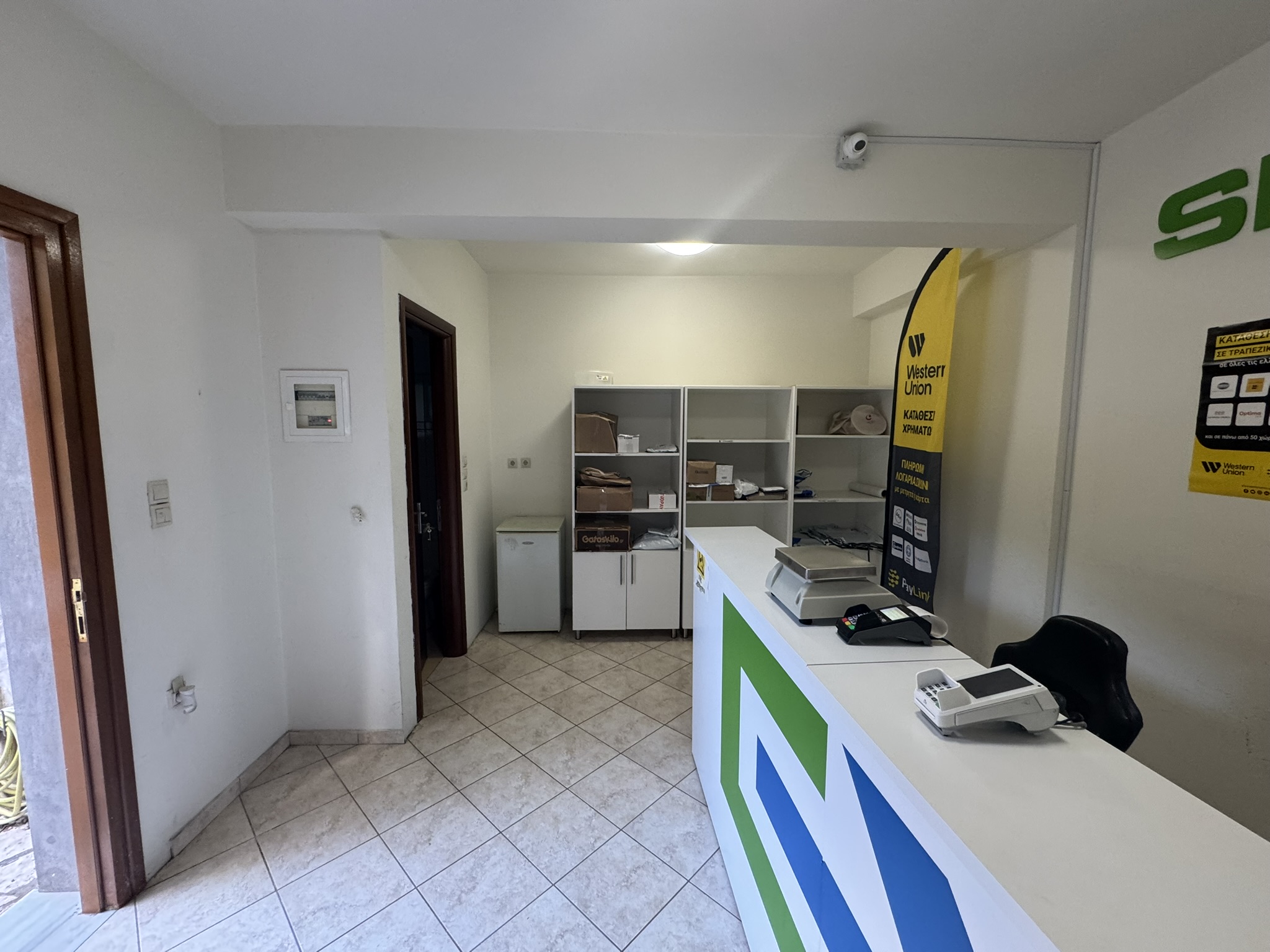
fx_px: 514
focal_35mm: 14
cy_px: 476
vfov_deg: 85.7
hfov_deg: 102.1
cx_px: 635
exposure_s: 1/50
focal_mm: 2.22
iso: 200
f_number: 2.2
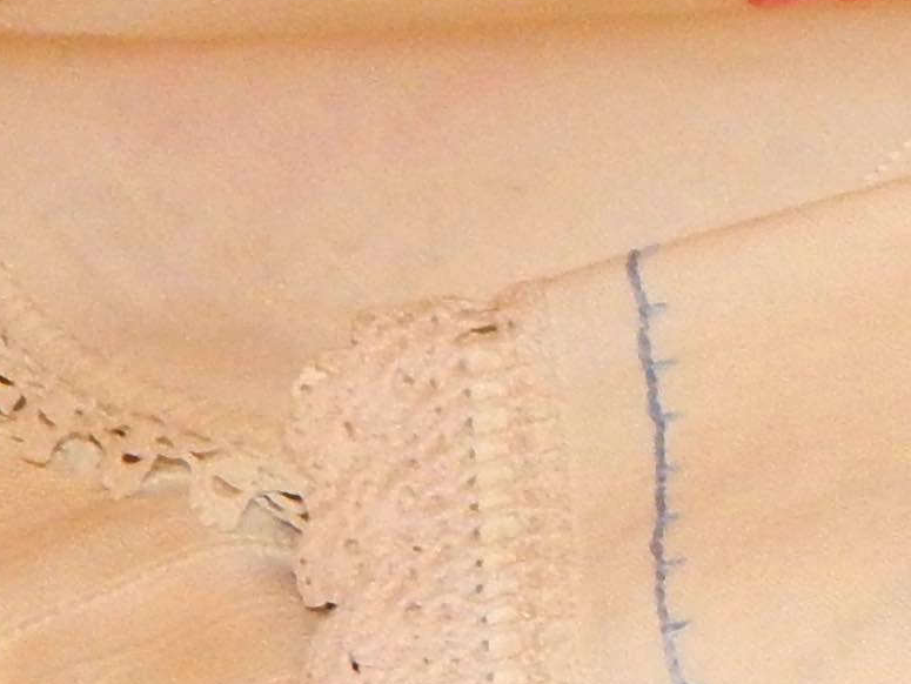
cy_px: 452
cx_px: 2453
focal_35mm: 208
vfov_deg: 7.1
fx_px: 5477
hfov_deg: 8.4
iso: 200
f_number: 3.3
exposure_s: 1/30
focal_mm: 6.1
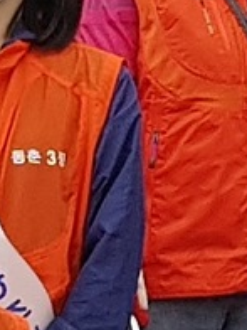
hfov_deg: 5.5
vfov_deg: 7.4
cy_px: 476
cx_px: 528
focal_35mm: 262
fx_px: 2493
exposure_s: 1/1116
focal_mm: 4.2
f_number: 1.7
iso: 40
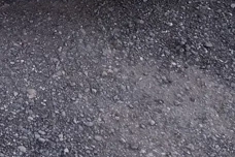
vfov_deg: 11.9
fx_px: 685
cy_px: -137
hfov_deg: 17.3
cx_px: -128
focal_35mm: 105
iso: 200
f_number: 1.8
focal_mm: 5.54
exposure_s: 1/100
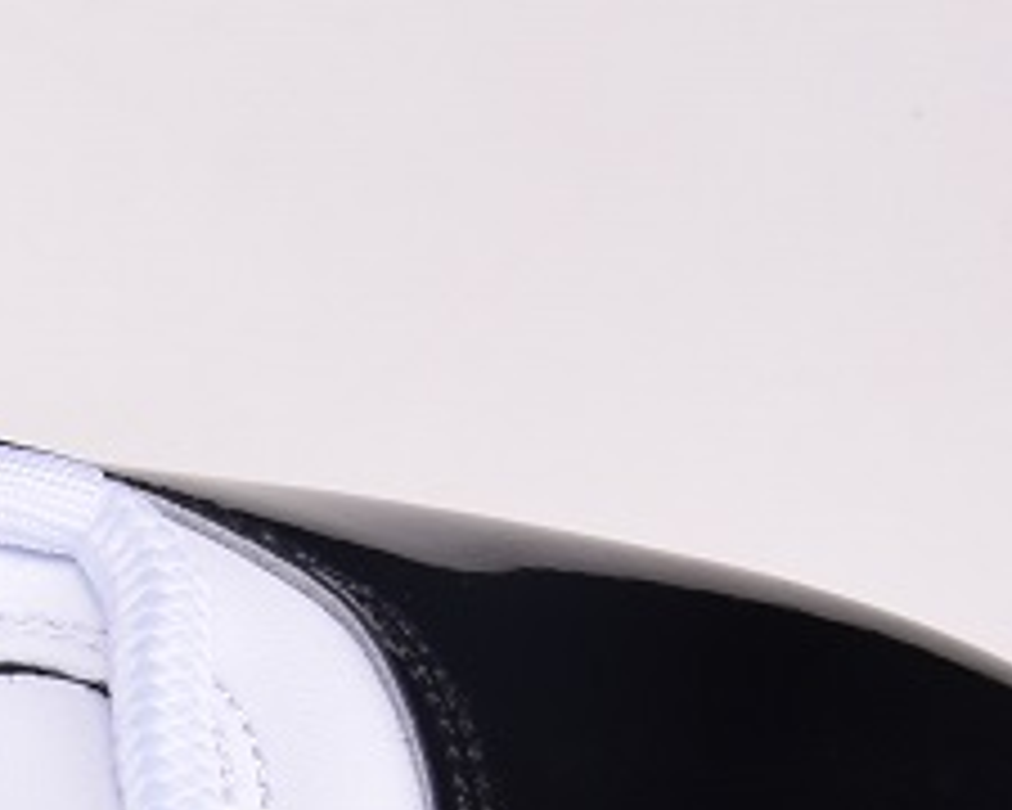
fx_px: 7488
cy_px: 1195
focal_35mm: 250
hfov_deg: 7.4
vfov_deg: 6.1
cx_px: -1106
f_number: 11
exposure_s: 1/125
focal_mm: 50
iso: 100
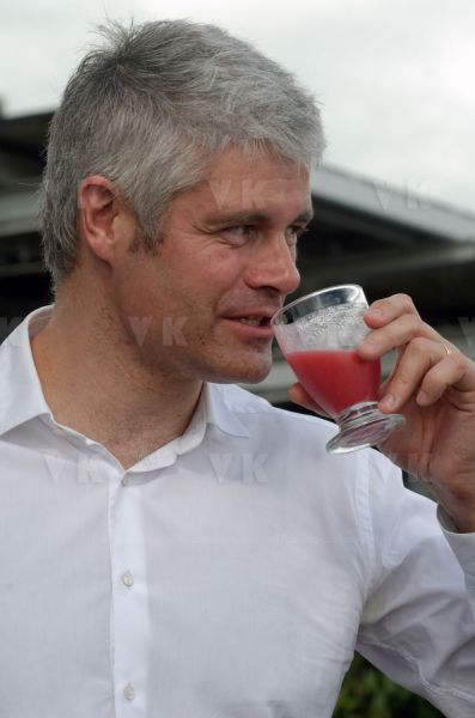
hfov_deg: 6.5
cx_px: 238
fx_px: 4178
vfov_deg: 9.8
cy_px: 359
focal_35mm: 210
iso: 250
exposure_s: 1/250
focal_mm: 140
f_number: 11
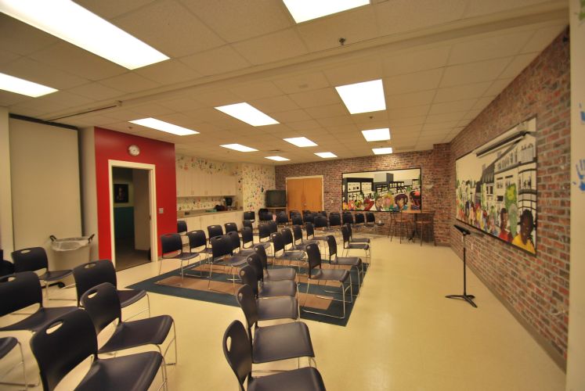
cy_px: 196
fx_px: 244
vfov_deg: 77.5
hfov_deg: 100.3
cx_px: 292
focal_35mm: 15
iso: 200
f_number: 3.5
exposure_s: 1/60
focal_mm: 10
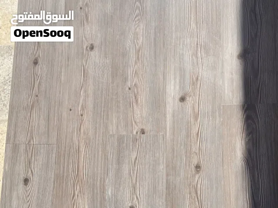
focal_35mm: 26
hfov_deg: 67.3
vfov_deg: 53.1
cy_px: 104
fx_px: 209
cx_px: 139
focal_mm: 5.7
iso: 50
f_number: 1.5
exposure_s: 1/2008
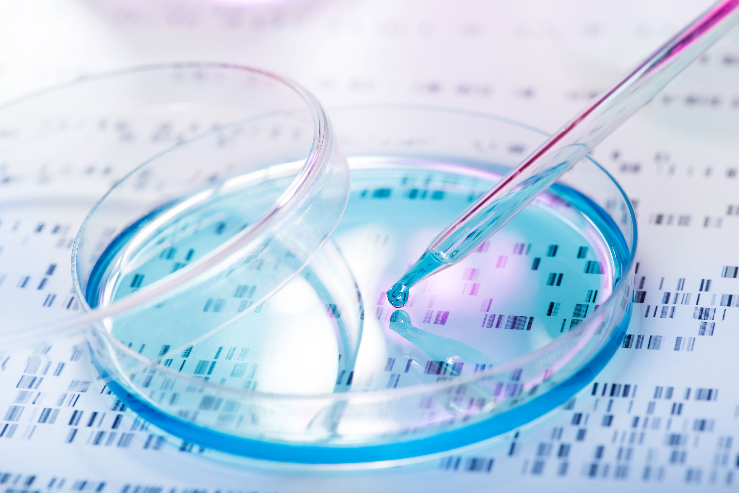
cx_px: 370
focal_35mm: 105
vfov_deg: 13.0
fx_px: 2156
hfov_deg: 19.5
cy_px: 246
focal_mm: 105
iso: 64
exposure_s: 1/200
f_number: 9
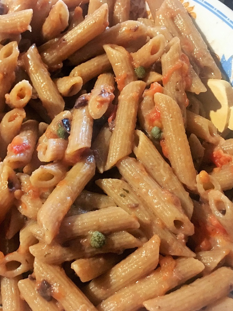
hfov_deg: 36.5
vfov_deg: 47.9
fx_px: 350
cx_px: 80
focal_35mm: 39
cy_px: 155
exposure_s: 1/17
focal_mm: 4.15
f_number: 2.2
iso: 320
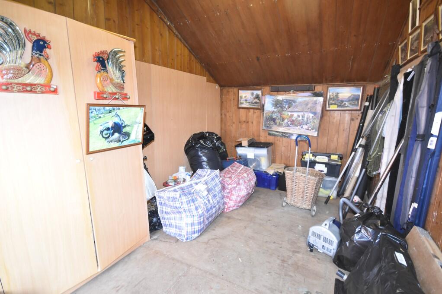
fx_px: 184
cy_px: 147
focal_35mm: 15
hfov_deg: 100.4
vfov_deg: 77.3
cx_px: 221
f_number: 4
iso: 2200
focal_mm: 10
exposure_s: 1/60
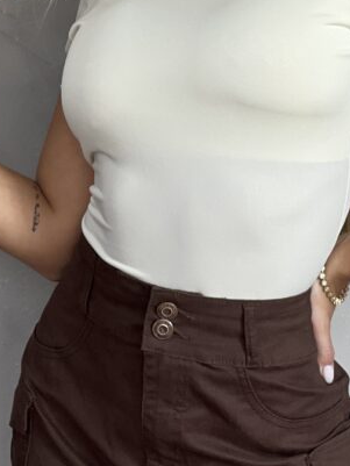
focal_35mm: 179
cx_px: 185
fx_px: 2412
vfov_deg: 10.9
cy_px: -24
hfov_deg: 8.3
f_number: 2.8
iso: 100
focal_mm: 9
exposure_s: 1/120
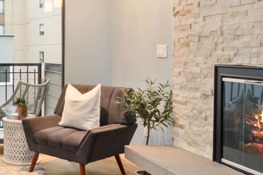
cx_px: -47
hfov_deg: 32.6
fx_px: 372
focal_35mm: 51
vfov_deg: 26.4
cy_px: 62
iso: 800
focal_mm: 10
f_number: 9
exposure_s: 1/5
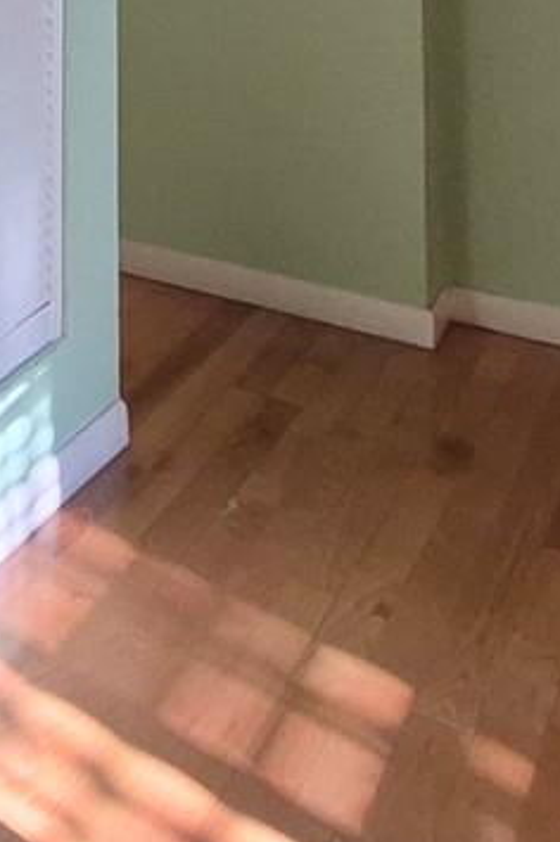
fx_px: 1426
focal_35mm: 61
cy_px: -327
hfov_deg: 17.6
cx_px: -475
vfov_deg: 26.4
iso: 200
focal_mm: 1.74
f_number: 2.2
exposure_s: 1/60
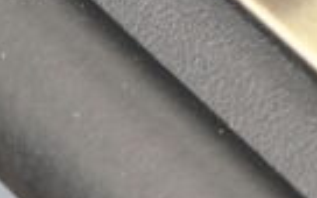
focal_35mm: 452
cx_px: -158
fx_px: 3905
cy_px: -294
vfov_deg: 2.9
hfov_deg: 4.6
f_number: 6.3
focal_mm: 42
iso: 400
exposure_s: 1/160
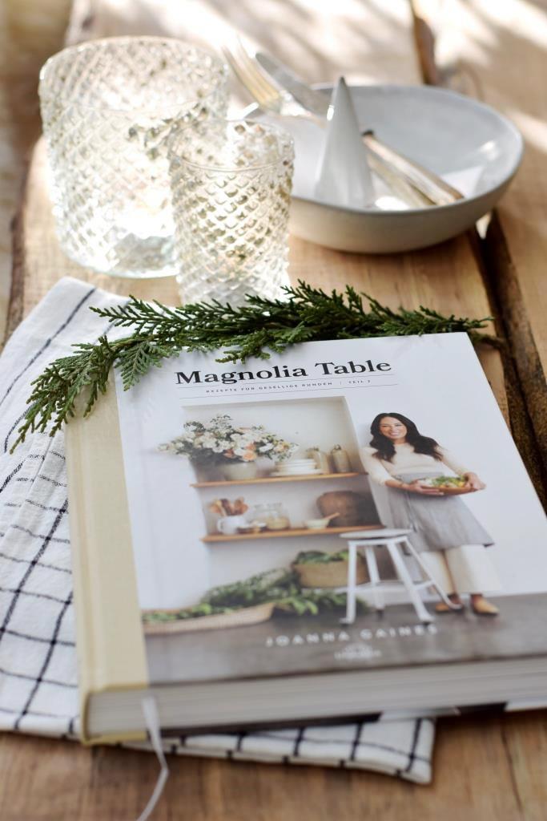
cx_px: 274
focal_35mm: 75
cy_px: 410
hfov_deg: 18.2
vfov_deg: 27.0
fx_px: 1709
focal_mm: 50
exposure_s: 1/250
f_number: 3.5
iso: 160
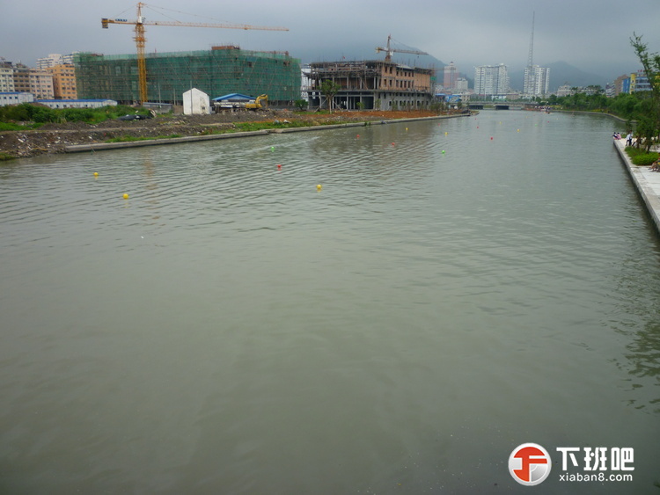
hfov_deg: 61.6
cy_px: 248
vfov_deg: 48.3
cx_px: 330
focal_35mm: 29
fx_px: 553
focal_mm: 5.2
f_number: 3.3
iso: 80
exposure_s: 1/200
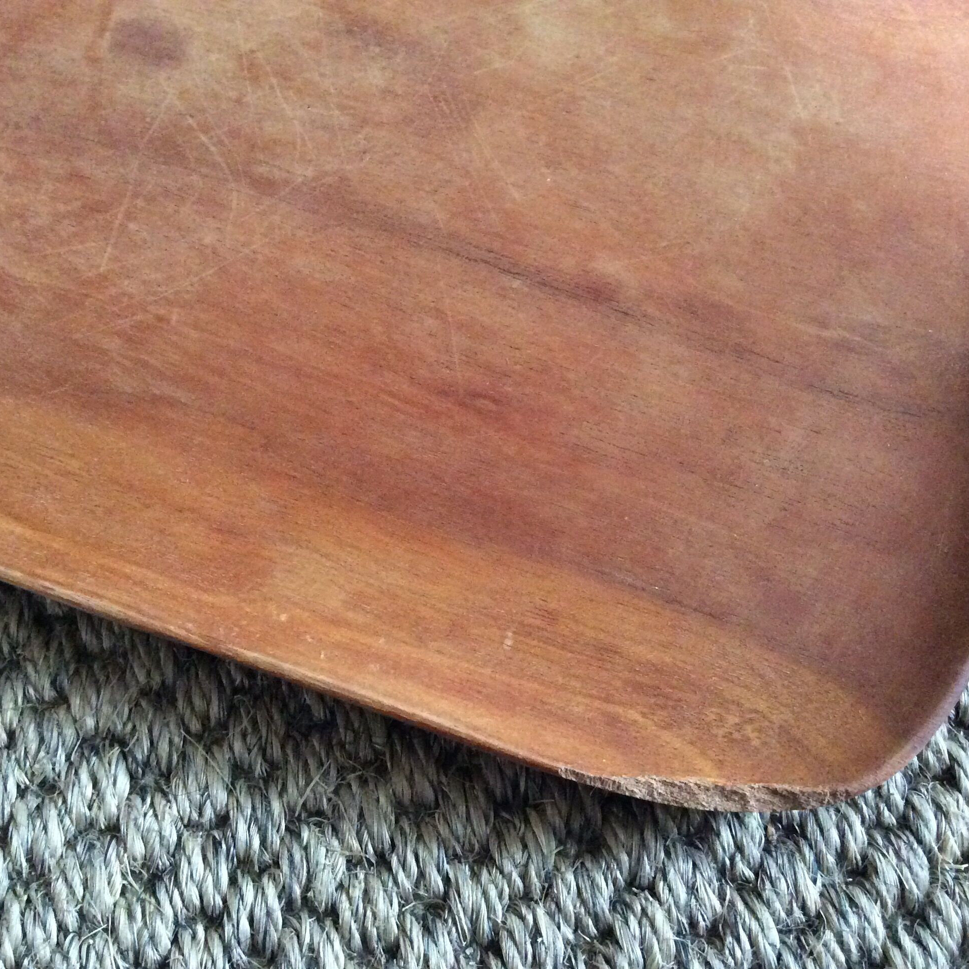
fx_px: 1203
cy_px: 487
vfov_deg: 43.9
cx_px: 481
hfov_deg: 43.9
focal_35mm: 38
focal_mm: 3.3
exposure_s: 1/17
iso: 400
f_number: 2.4
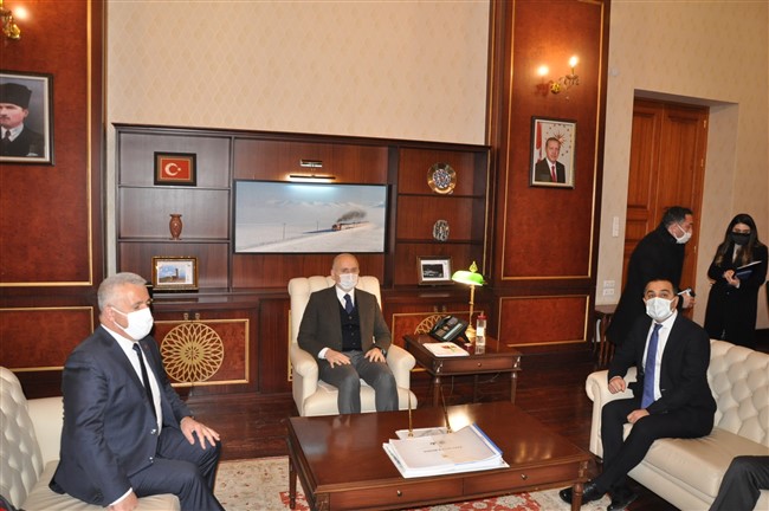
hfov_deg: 67.4
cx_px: 384
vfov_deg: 47.8
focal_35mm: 27
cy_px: 256
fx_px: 576
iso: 1600
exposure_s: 1/60
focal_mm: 18
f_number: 5
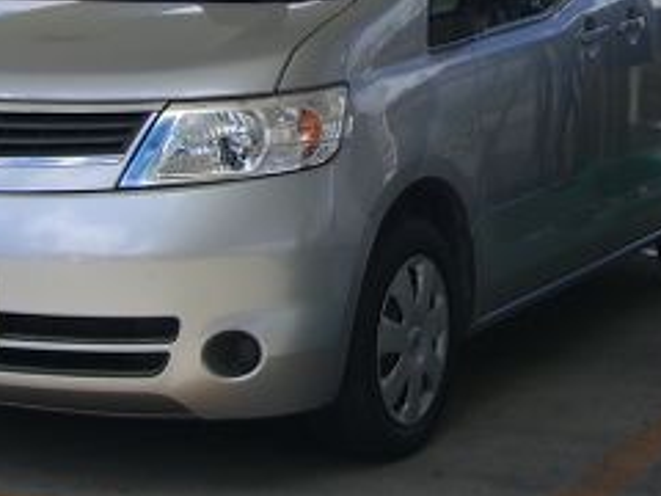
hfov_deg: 19.1
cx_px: 353
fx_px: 1967
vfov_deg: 14.3
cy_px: 76
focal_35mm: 103
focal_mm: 7.9
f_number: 8
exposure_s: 1/125
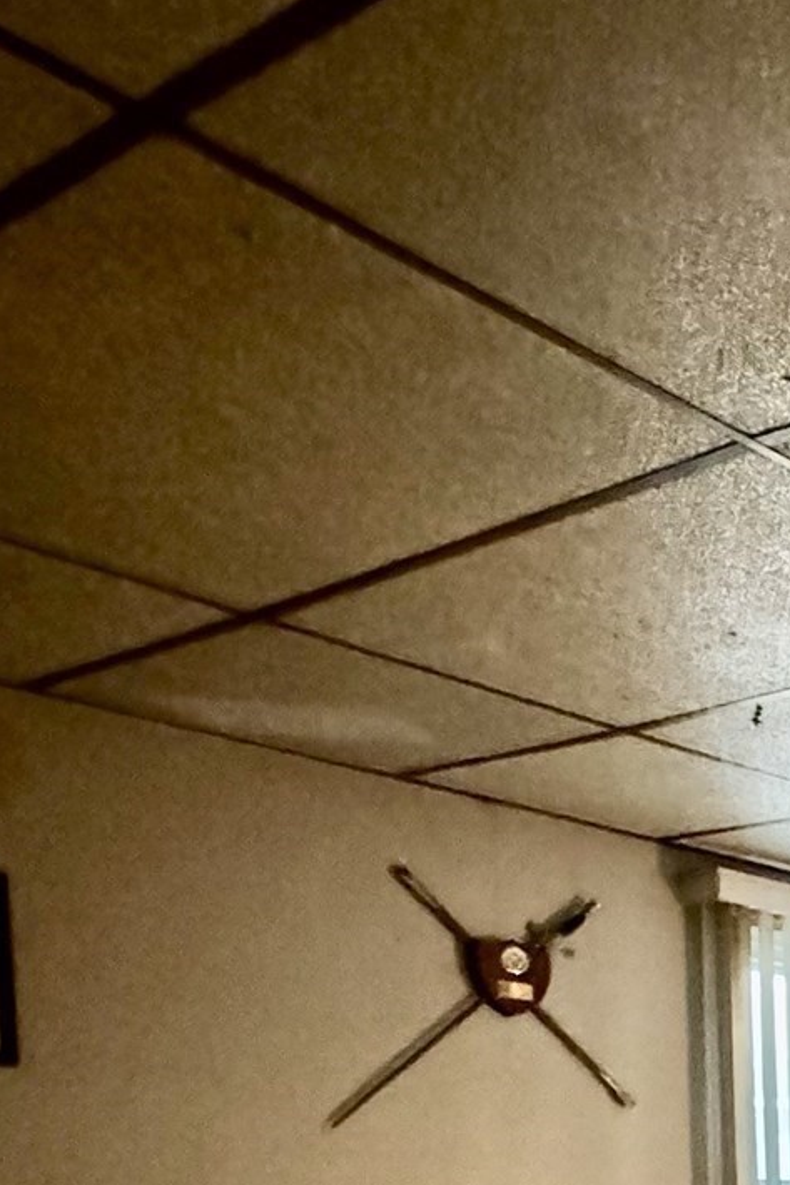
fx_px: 1383
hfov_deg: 19.0
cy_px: 1250
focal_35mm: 42
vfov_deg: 39.4
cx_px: 1588
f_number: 2.2
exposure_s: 1/60
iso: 1250
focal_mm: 2.22
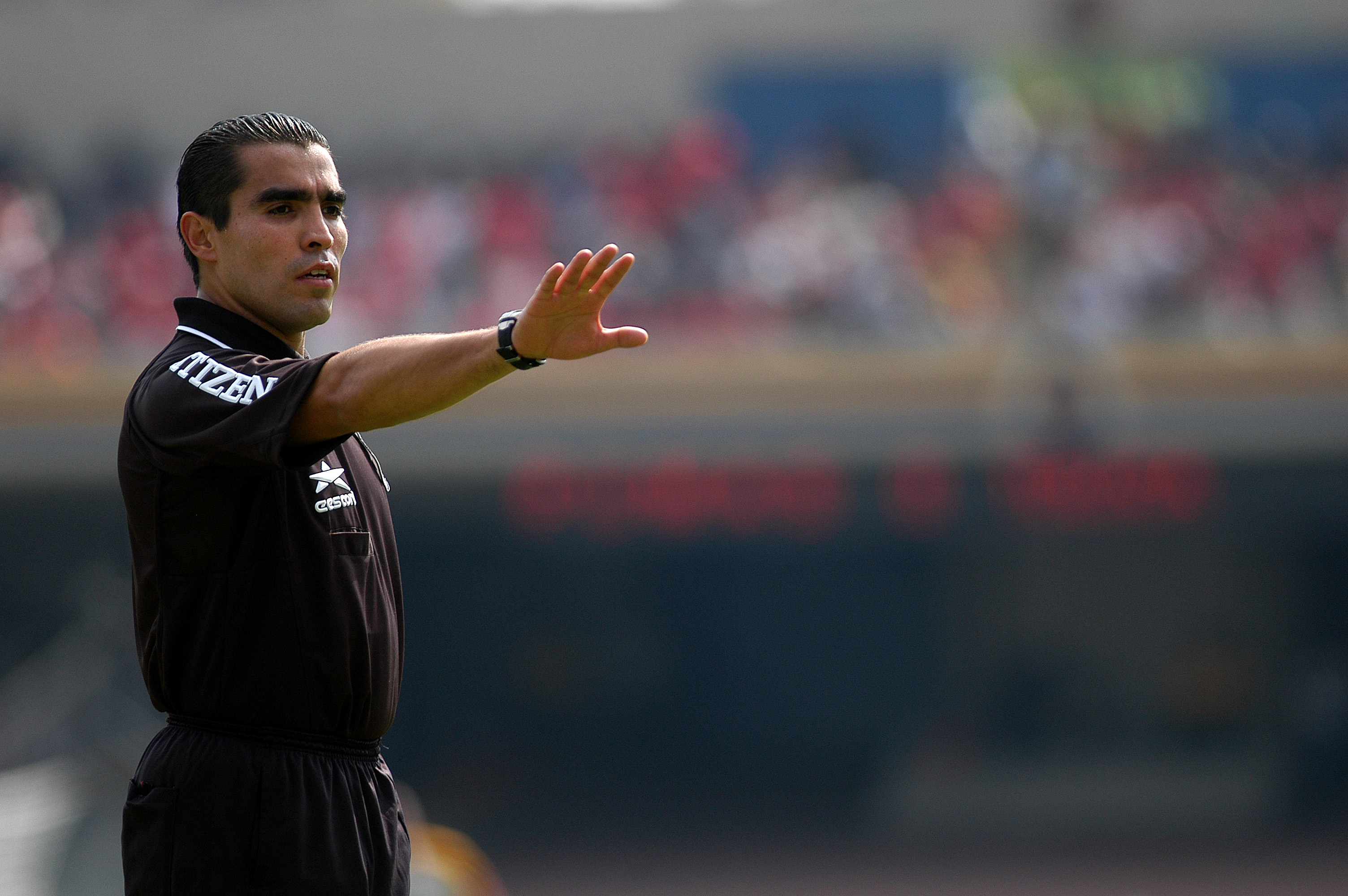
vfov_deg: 3.0
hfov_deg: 4.6
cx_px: 674
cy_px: 448
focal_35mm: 450
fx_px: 16835
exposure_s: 1/2000
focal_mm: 300
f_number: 2.8
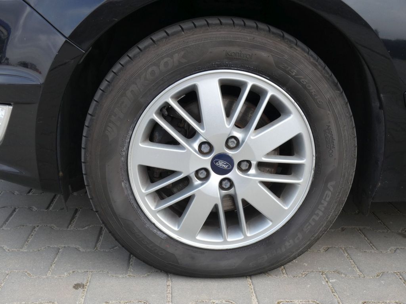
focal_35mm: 41
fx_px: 481
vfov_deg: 35.1
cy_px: 152
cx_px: 203
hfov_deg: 45.8
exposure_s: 1/100
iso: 80
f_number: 5
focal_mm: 7.3
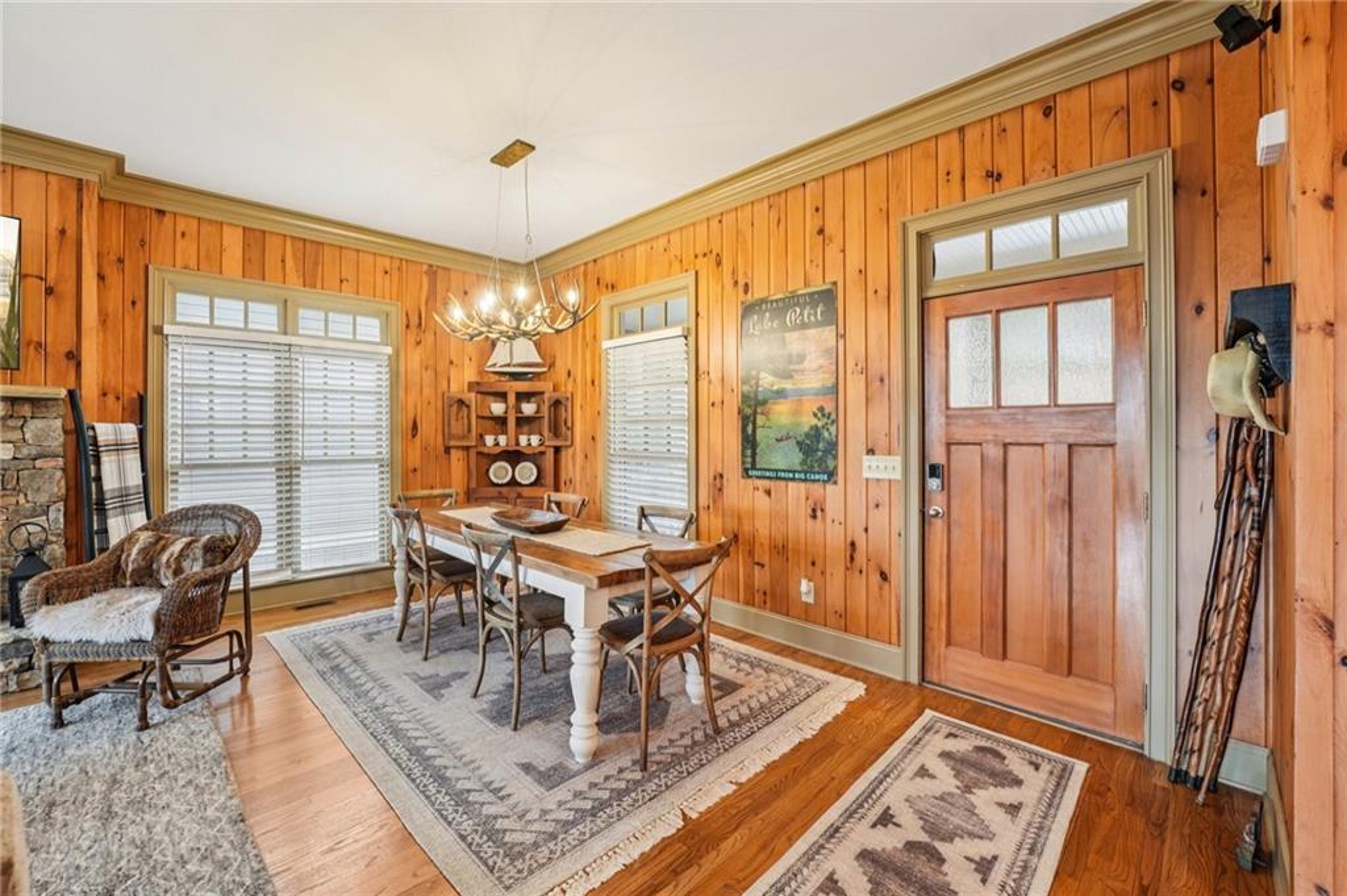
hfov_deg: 104.3
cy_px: 448
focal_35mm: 14
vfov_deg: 81.1
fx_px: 523
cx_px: 674
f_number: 8
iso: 320
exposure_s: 1/6
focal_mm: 14
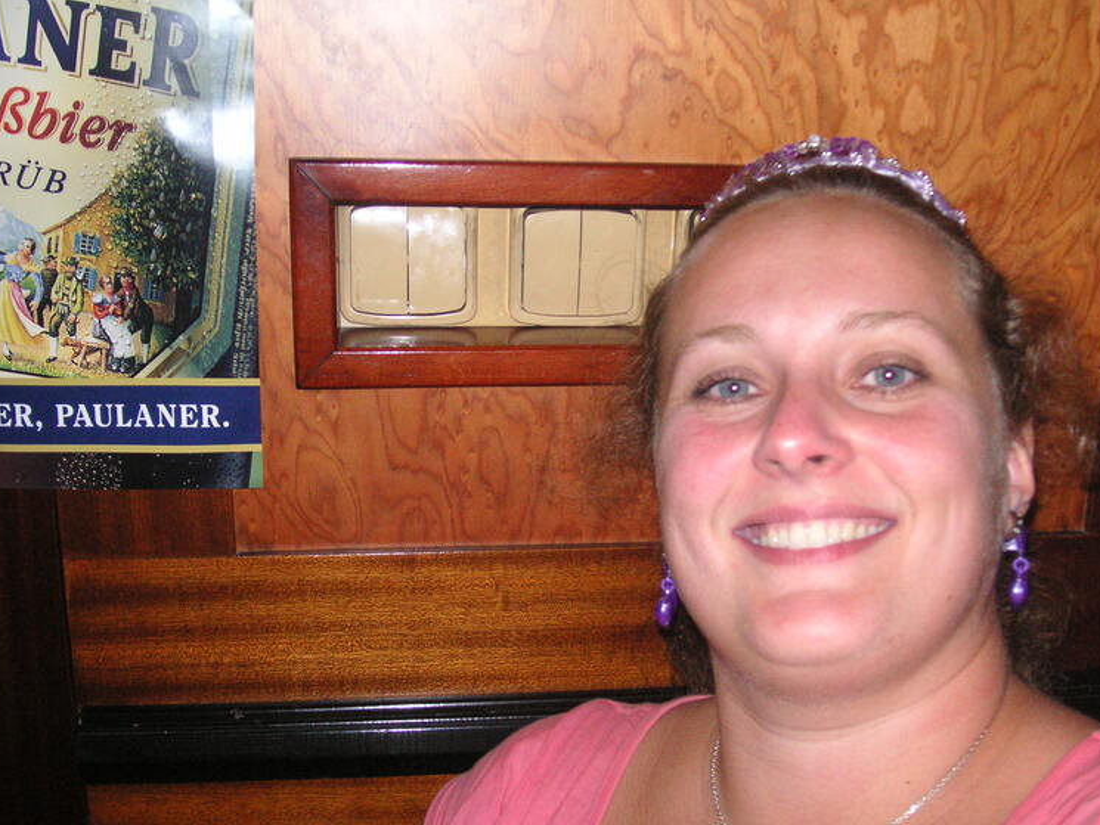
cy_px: 441
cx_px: 567
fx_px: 1398
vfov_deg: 32.9
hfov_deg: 42.9
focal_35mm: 44
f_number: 3
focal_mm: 6.9
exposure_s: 1/45
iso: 160
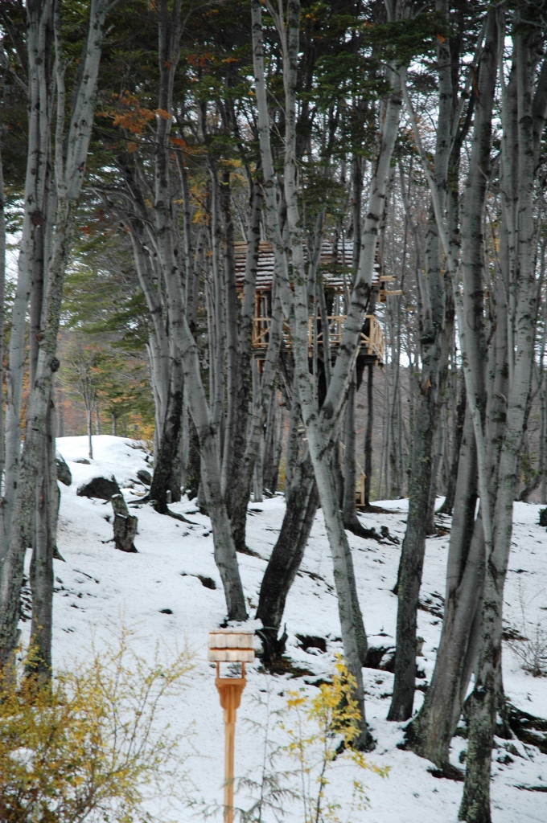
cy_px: 412
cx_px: 274
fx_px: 2399
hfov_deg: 13.0
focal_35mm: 105
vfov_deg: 19.5
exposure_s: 1/30
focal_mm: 70
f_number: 4.5
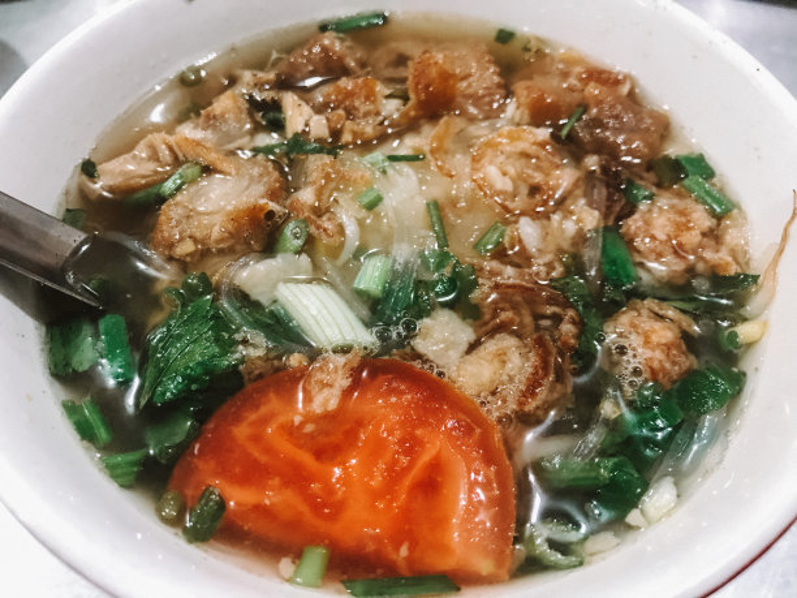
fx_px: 645
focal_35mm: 28
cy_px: 299
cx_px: 398
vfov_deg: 49.7
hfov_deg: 63.4
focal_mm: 3.99
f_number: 1.8
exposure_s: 1/13
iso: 100
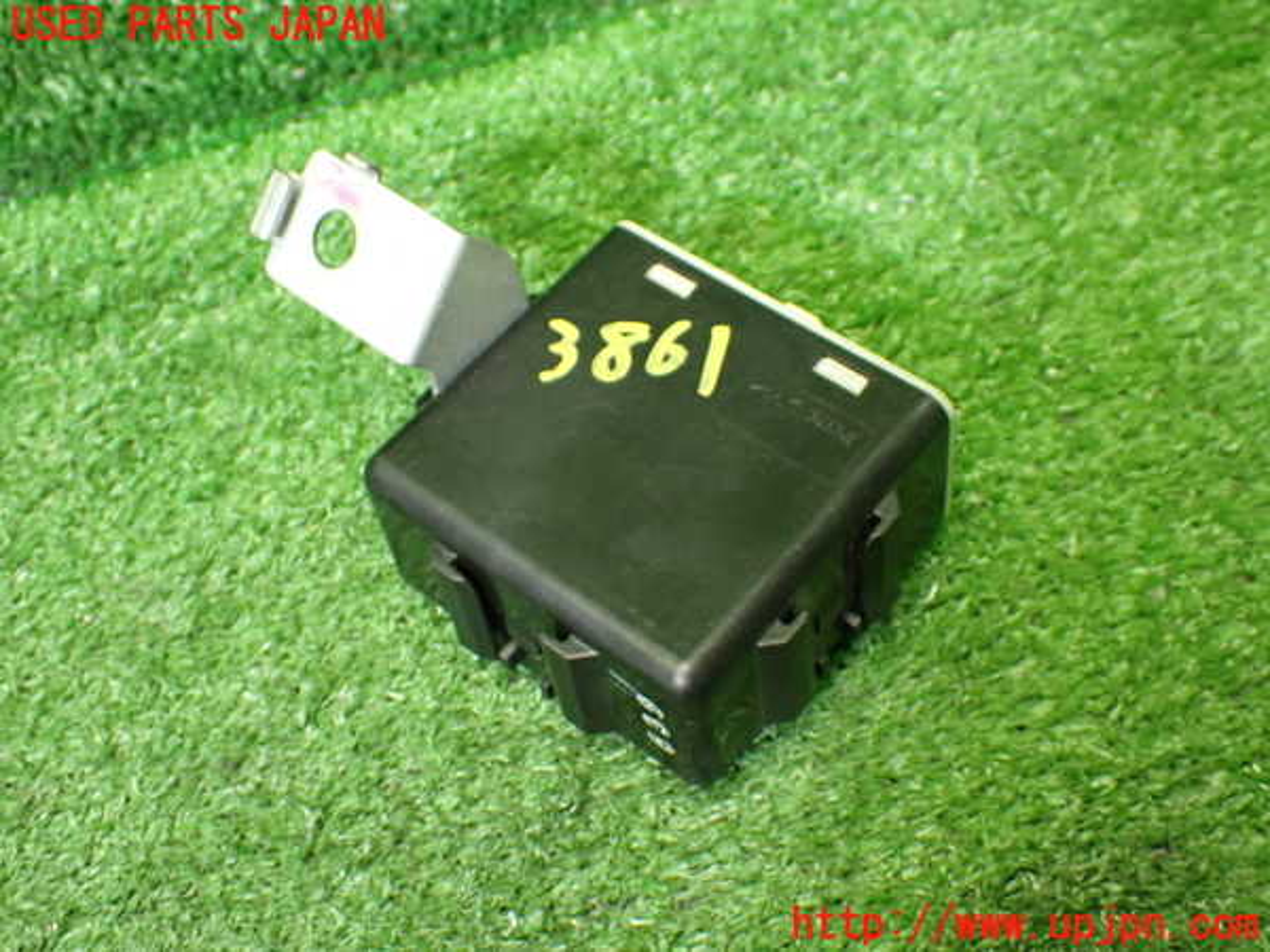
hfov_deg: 40.4
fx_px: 1724
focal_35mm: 47
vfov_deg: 30.9
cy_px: 476
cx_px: 635
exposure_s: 1/50
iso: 800
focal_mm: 8.4
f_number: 3.1
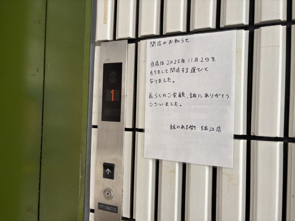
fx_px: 222
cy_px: 110
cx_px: 148
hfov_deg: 67.3
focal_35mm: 26
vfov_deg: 53.1
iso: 160
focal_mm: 5.96
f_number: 1.6
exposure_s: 1/60
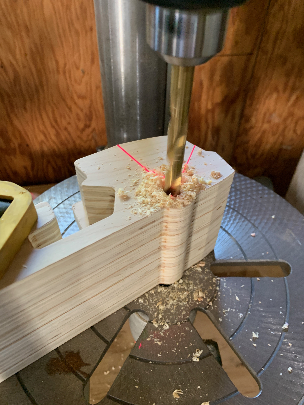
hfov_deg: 53.1
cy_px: 202
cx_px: 152
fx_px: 304
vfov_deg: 67.3
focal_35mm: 26
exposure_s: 1/60
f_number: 1.8
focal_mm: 4.25
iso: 320
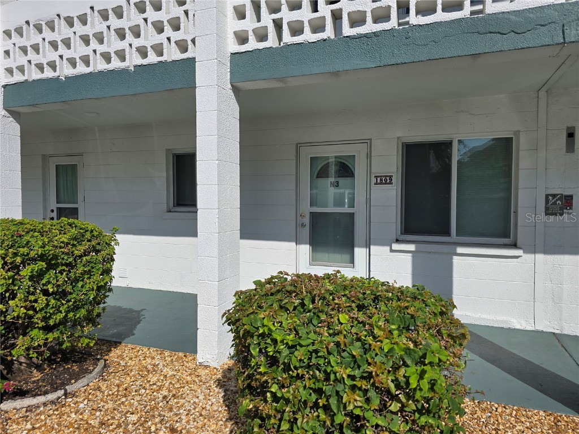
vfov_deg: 58.9
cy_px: 217
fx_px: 385
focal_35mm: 23
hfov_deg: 73.9
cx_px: 290
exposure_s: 1/1654
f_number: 1.7
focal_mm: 6.3
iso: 12
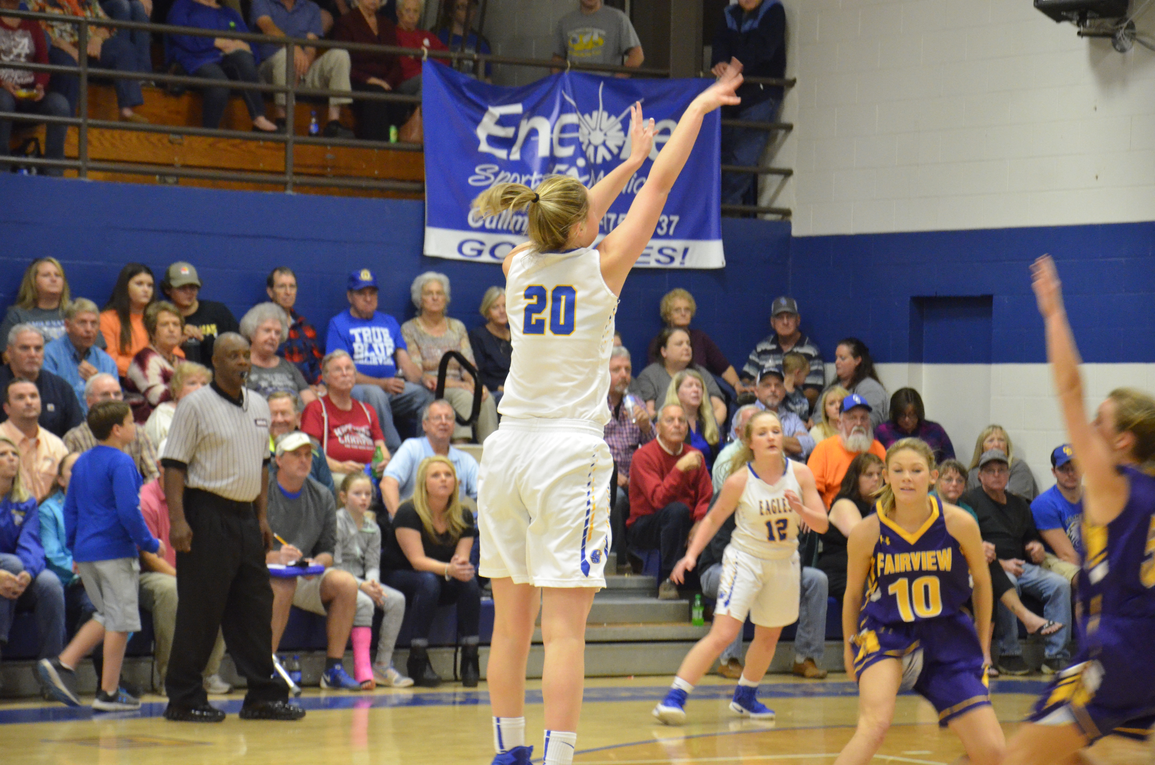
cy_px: 382
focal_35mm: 135
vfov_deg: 10.1
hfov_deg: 15.2
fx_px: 4322
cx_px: 578
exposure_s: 1/125
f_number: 5.6
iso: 4000
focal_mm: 90
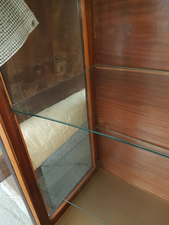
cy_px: 112
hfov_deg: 53.1
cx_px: 84
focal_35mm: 26
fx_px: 169
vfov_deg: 67.3
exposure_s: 1/50
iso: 160
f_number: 1.7
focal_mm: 4.2
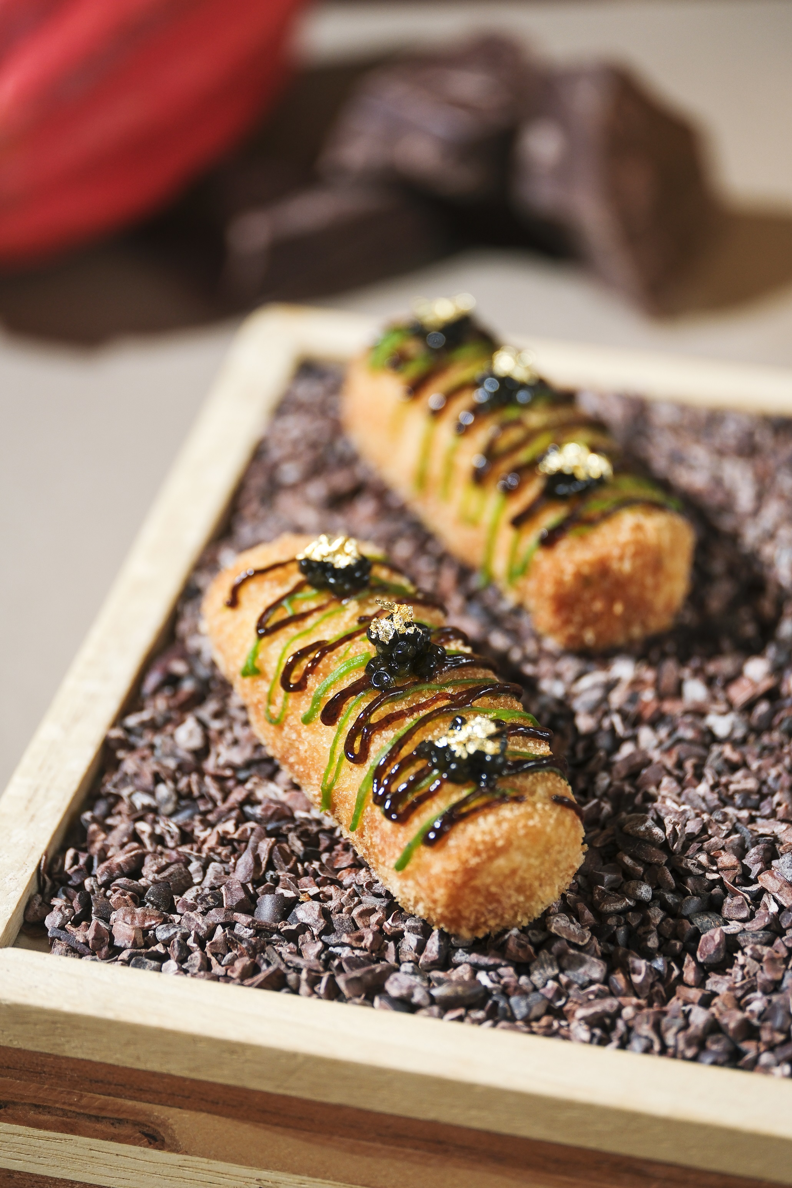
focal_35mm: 75
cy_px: 594
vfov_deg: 27.0
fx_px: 2475
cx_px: 396
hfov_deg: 18.2
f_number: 3.2
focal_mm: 50
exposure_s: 1/200
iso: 200
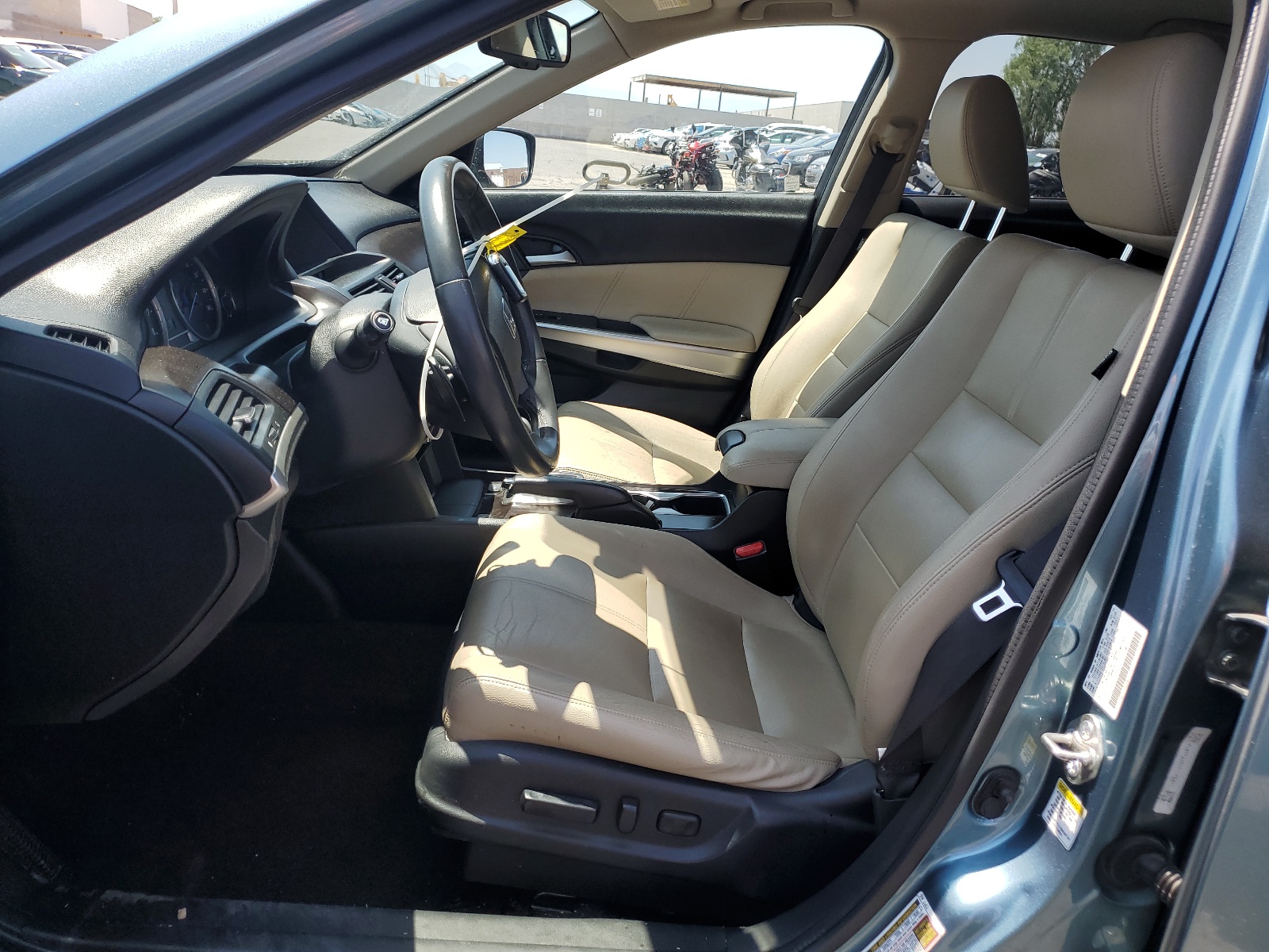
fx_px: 953
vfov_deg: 53.1
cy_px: 476
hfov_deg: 67.3
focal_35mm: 26
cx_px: 634
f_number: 1.5
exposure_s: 1/1111
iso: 50
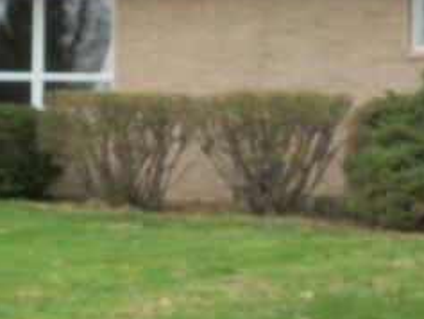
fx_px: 1850
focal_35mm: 151
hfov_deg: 13.0
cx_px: 43
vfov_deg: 9.8
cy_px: 11
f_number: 3.1
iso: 80
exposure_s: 1/200
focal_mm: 6.3
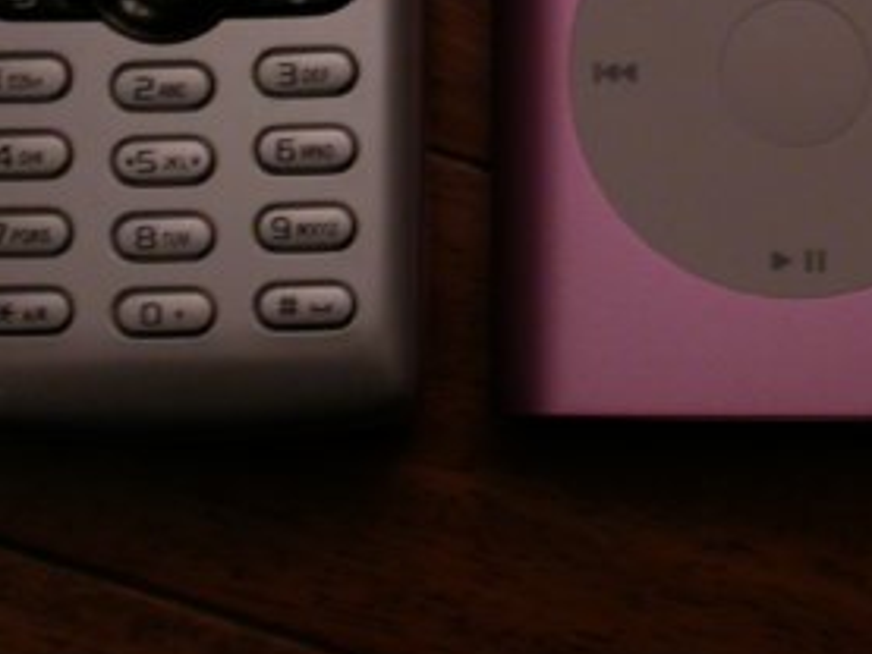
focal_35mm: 171
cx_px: 450
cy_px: -28
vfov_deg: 8.6
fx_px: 4309
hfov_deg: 11.6
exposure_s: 1/17.2
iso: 100
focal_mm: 15.3
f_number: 3.4
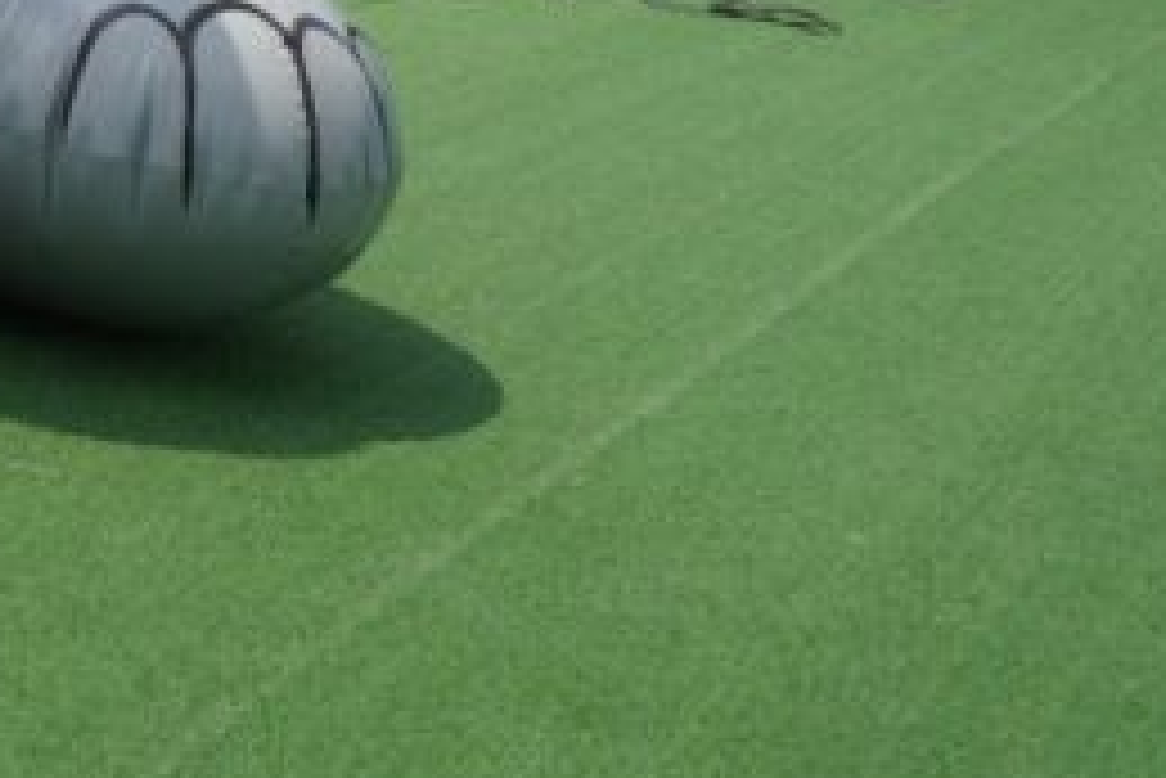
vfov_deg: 13.2
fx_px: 3079
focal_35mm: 95
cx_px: -792
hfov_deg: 18.0
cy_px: -569
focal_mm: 16
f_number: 5
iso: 100
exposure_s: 1/1000
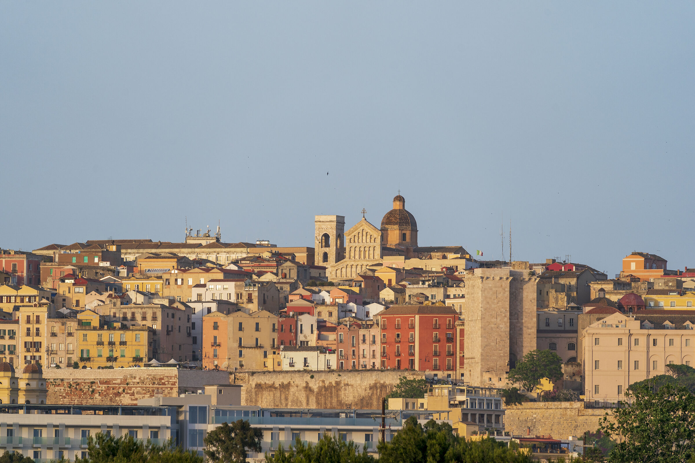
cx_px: 348
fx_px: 7722
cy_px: 232
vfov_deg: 3.4
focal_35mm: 400
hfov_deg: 5.2
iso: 400
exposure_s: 1/400
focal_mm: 400
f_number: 8
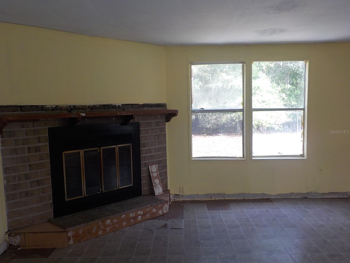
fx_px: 303
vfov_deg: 46.8
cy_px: 132
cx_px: 175
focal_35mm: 30
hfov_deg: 60.0
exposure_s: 1/80
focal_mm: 4.1
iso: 125
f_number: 3.3
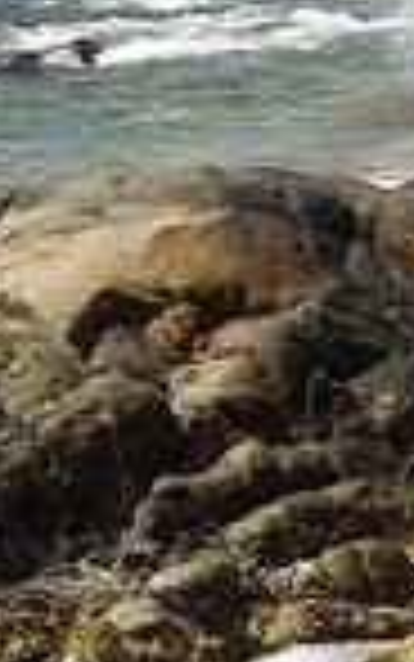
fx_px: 4815
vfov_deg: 7.9
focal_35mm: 267
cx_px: 837
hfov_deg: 4.8
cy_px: 218
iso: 200
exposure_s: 1/200
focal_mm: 24
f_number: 16
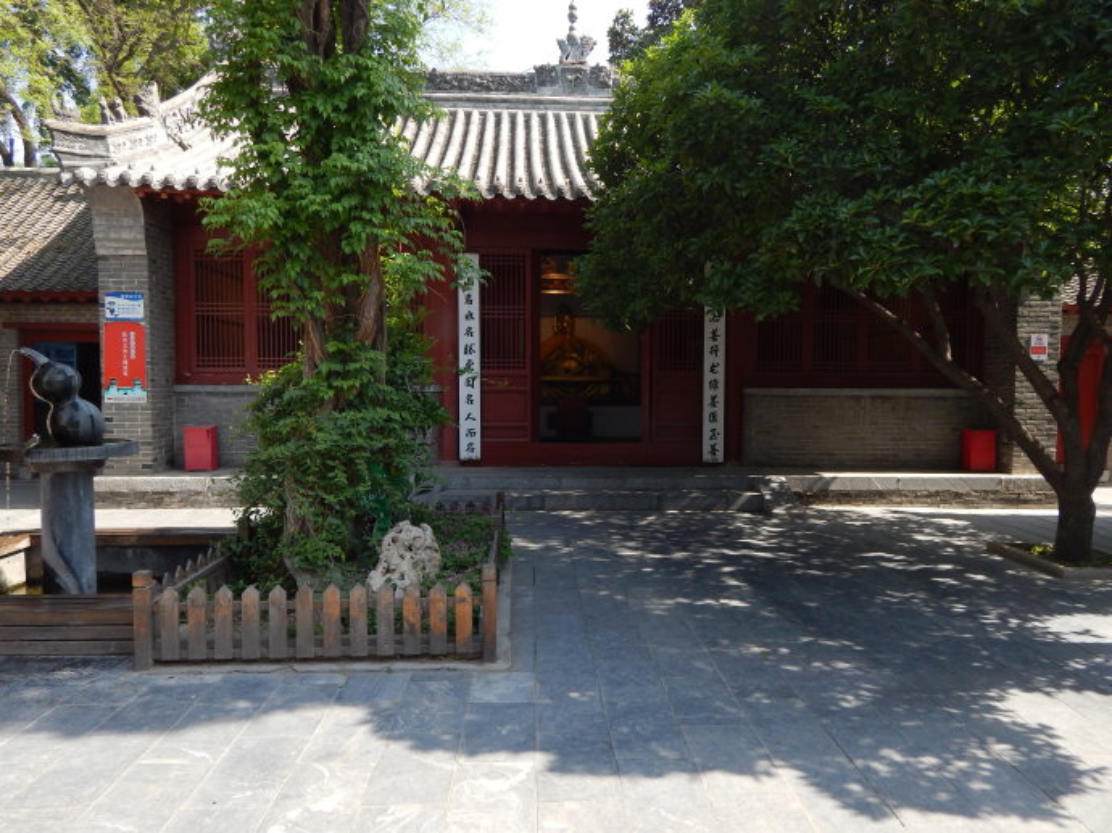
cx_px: 556
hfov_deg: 73.9
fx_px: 739
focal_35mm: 23
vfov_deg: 58.8
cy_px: 416
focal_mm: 4
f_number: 3
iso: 125
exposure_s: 1/400
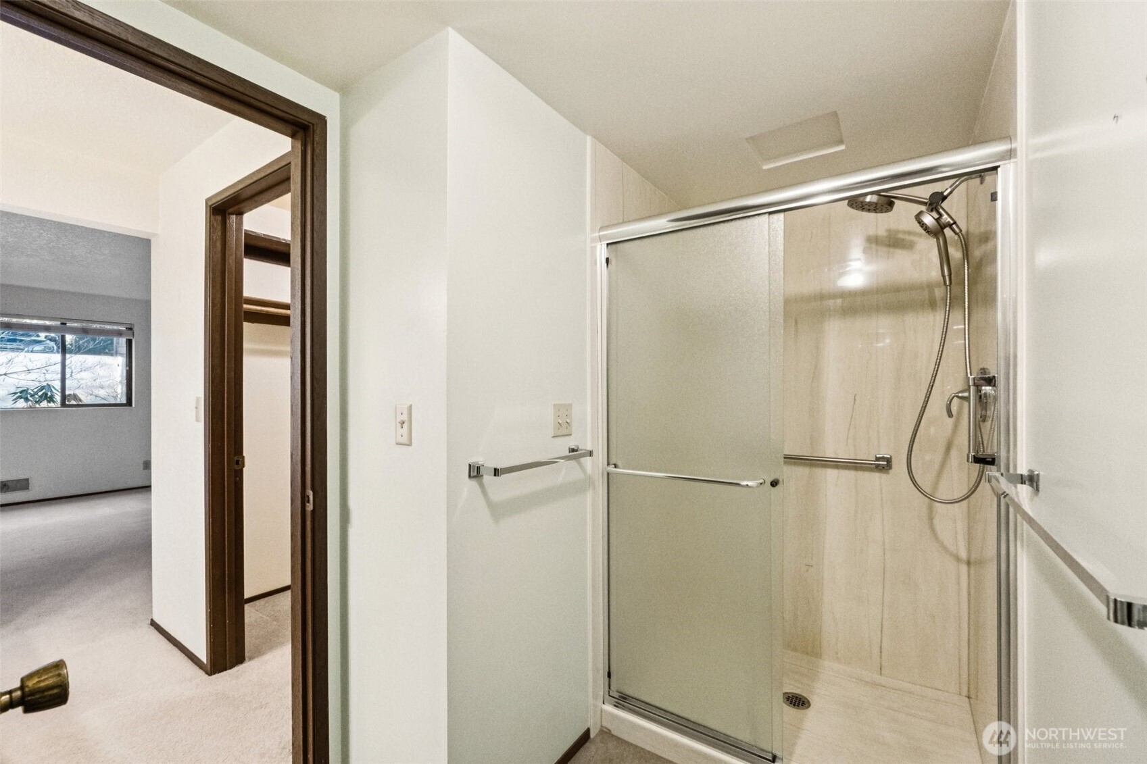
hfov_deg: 100.4
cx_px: 574
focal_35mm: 15
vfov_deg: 77.3
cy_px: 382
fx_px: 478
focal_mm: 10
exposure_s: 1/30
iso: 2500
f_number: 9
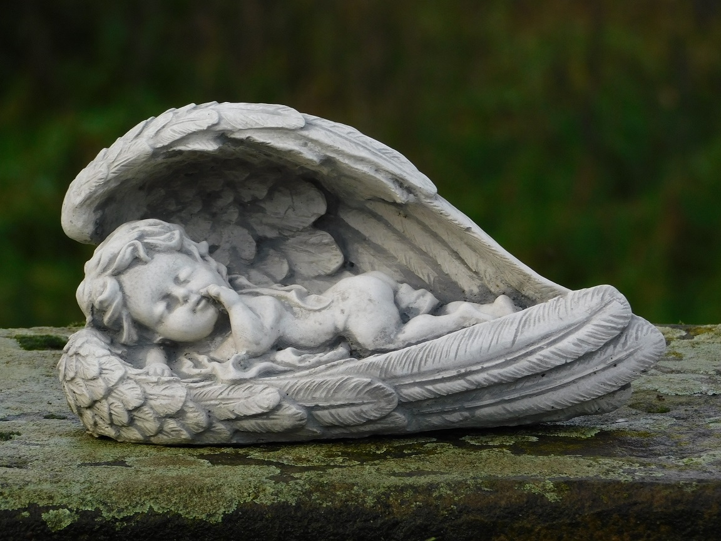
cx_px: 360
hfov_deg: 5.4
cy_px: 270
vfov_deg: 4.0
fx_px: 7686
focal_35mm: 369
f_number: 5.8
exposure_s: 1/125
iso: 125
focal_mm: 65.4
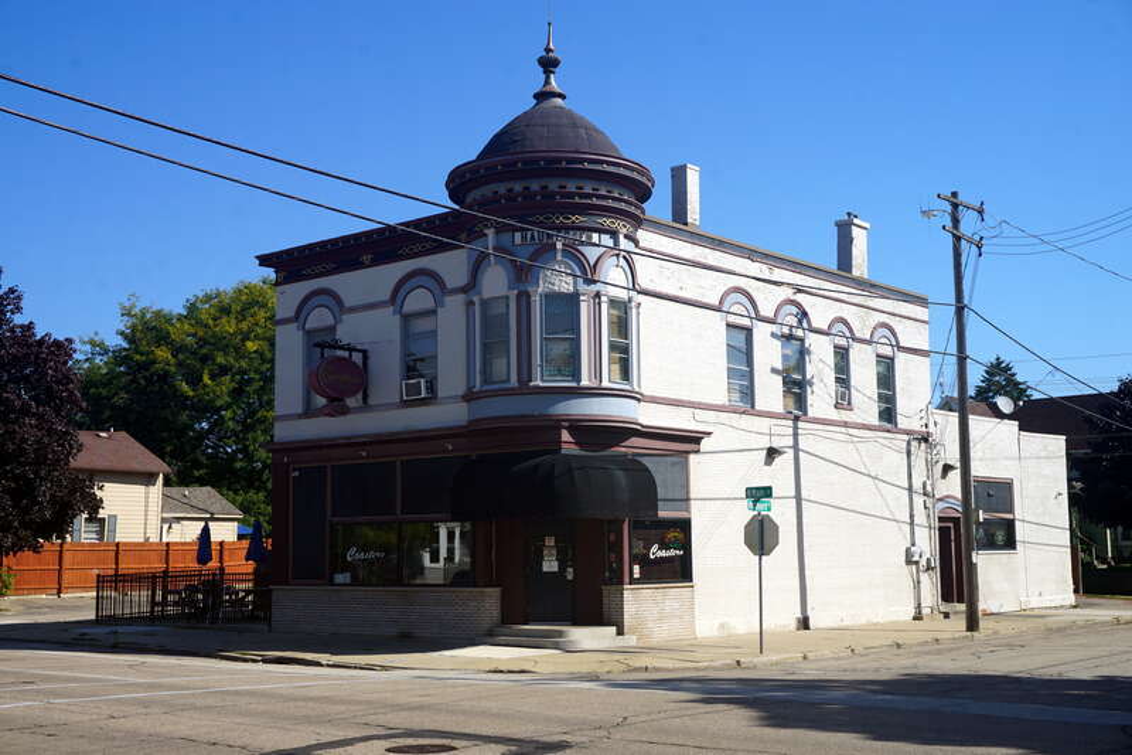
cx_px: 566
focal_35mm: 44
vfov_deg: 30.8
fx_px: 1367
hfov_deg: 45.0
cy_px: 378
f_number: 11
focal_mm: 29
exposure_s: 1/160
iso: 100
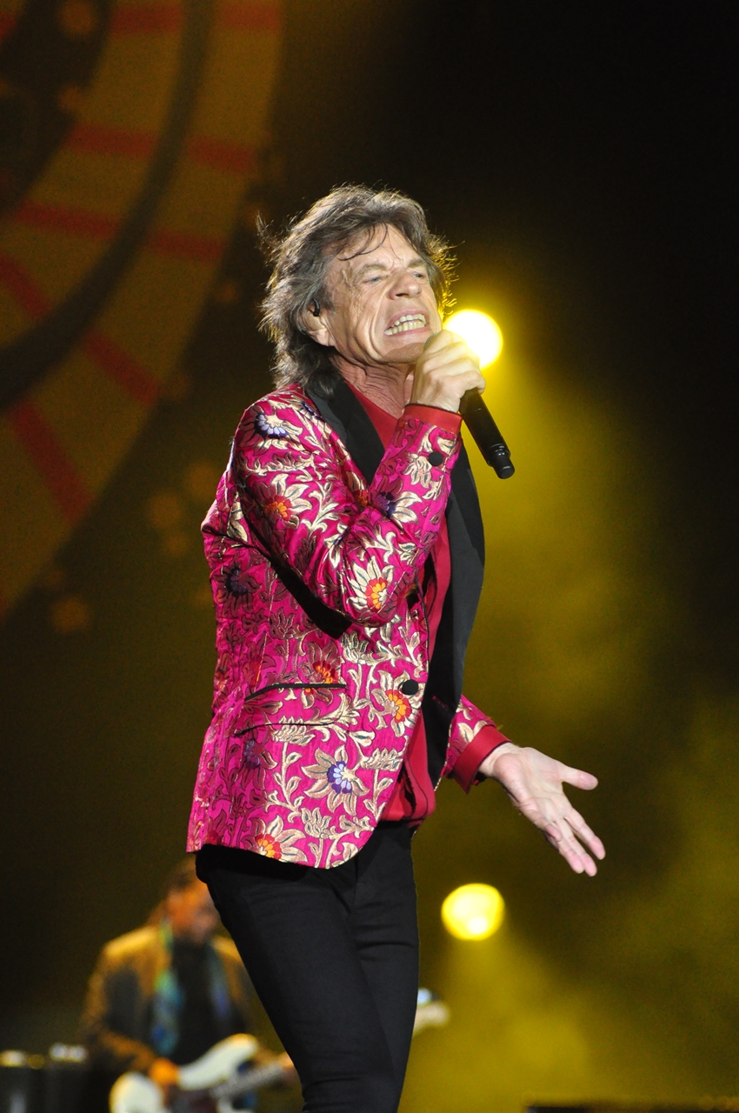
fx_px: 9262
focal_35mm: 300
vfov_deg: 6.9
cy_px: 556
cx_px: 370
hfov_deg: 4.6
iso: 2000
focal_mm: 200
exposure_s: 1/320
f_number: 4.5
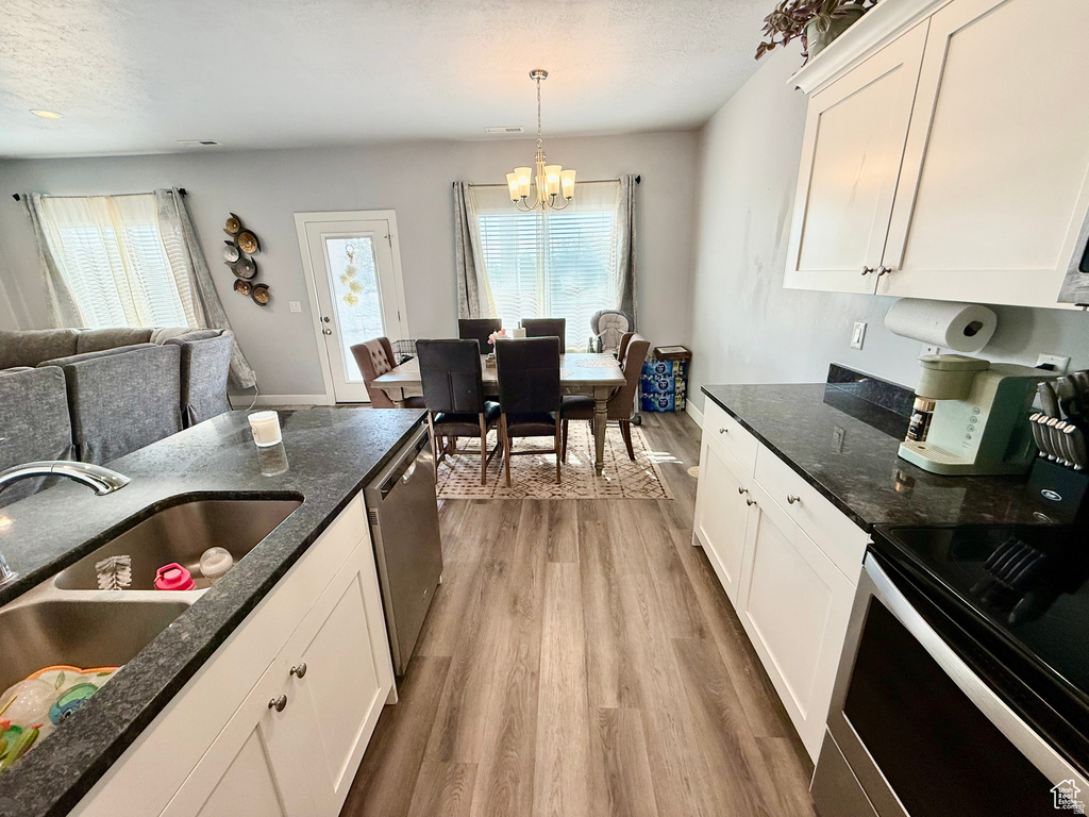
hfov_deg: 102.1
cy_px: 408
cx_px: 544
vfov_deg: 85.7
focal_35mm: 14
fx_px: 440
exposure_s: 1/120
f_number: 2.2
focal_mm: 2.22
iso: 160
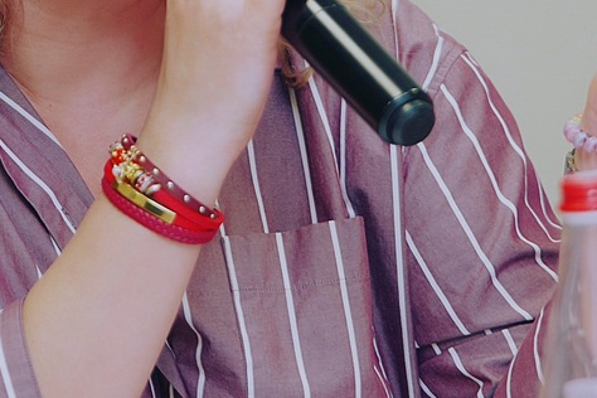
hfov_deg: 6.8
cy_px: -16
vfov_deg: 4.6
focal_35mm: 301
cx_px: 230
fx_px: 4991
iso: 500
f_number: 2.8
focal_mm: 121
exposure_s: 1/125
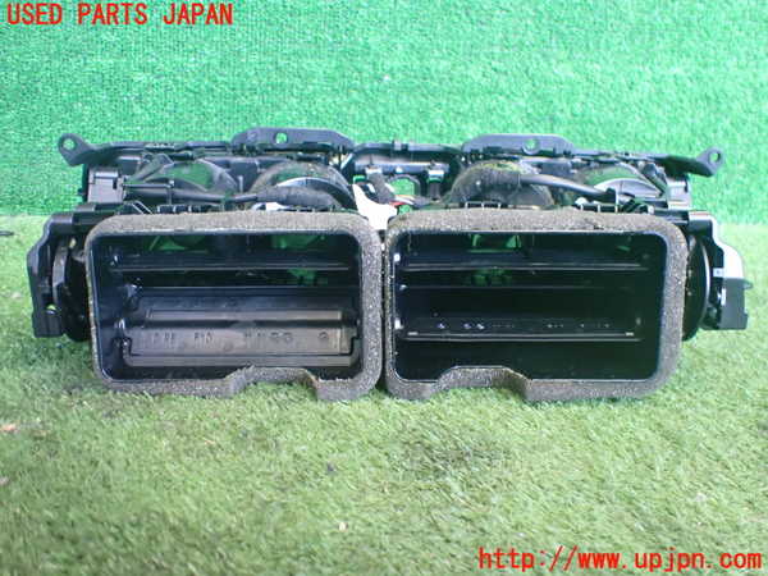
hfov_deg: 60.0
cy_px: 288
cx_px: 384
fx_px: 666
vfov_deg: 46.8
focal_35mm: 30
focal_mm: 5.4
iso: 800
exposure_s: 1/50
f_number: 2.3
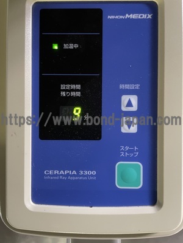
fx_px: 183
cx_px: 92
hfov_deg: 53.1
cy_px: 122
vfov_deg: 67.3
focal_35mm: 26
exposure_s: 1/30
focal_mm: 4.2
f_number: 1.6
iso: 800
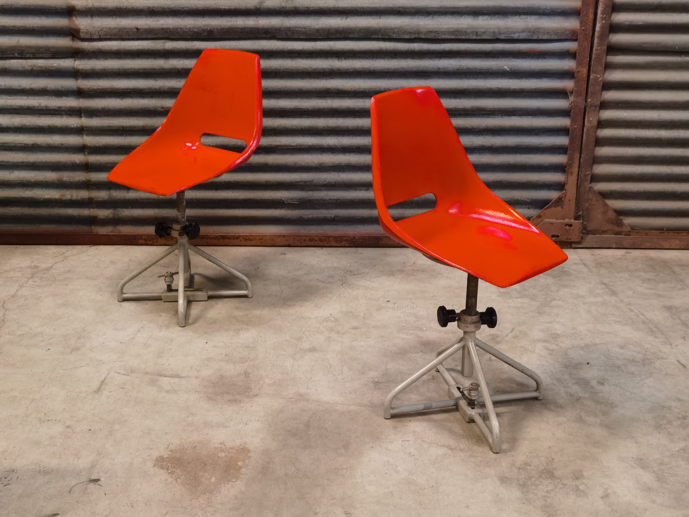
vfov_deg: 32.9
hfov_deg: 42.9
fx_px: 876
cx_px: 344
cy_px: 258
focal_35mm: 44
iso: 500
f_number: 1.9
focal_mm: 6.71
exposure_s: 1/25
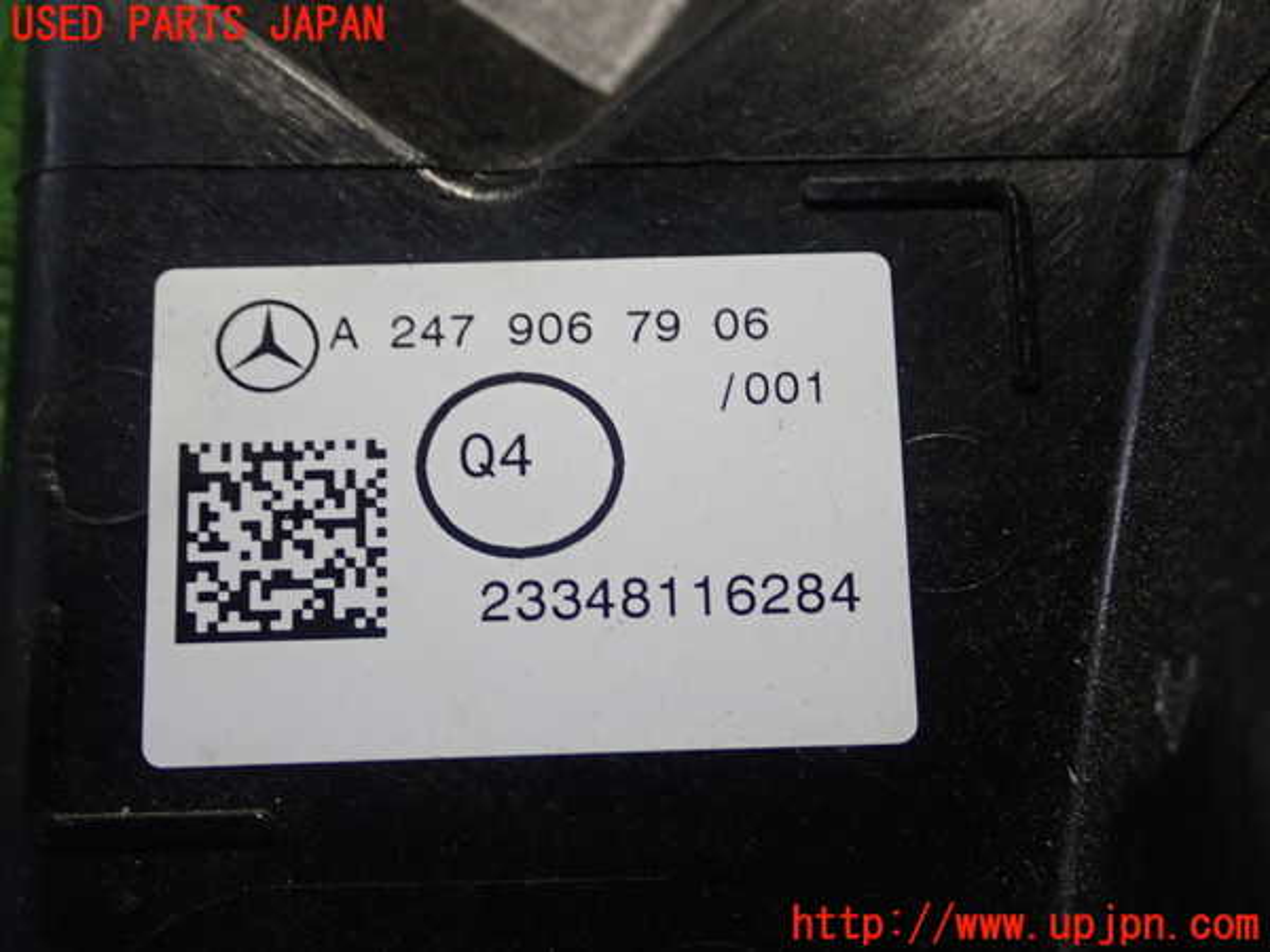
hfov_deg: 38.9
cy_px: 476
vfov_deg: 29.7
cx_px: 635
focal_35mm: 49
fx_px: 1798
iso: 250
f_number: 3.2
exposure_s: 1/50
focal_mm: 8.99
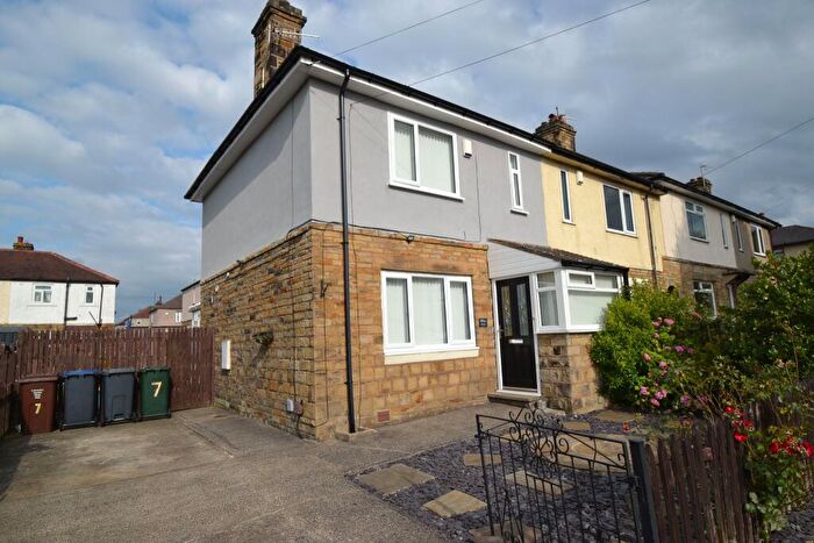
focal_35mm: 18
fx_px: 407
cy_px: 272
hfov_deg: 90.0
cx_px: 407
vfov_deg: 67.4
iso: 100
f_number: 8
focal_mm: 12
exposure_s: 1/250
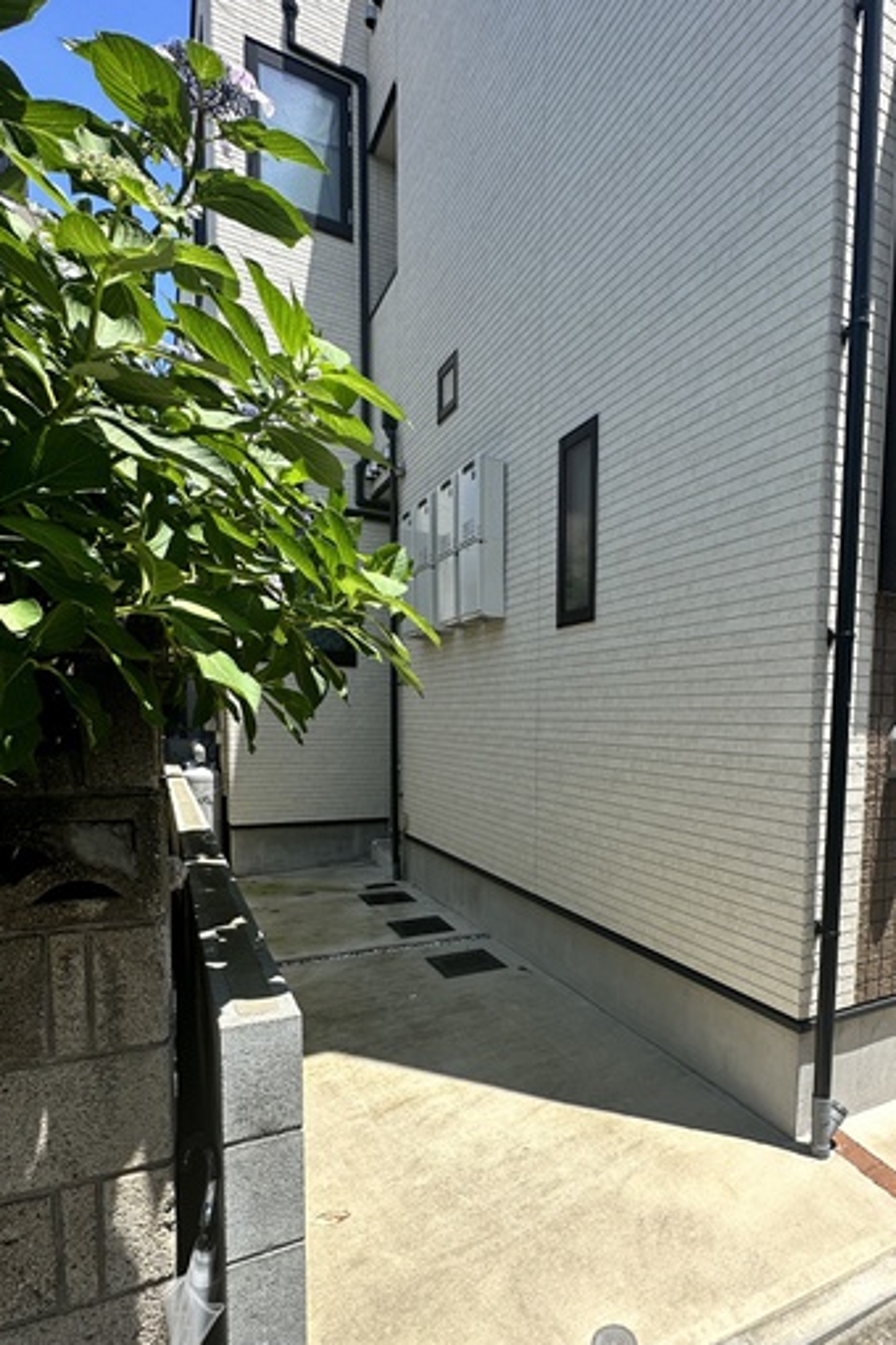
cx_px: 613
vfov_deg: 83.3
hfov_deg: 60.2
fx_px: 747
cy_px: 786
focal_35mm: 20
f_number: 2.2
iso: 40
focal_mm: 2.22
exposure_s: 1/1103
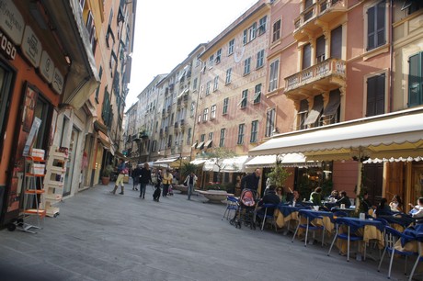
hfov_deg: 67.4
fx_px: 317
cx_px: 212
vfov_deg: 47.9
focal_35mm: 27
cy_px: 140
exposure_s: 1/250
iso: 500
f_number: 6.3
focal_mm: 18
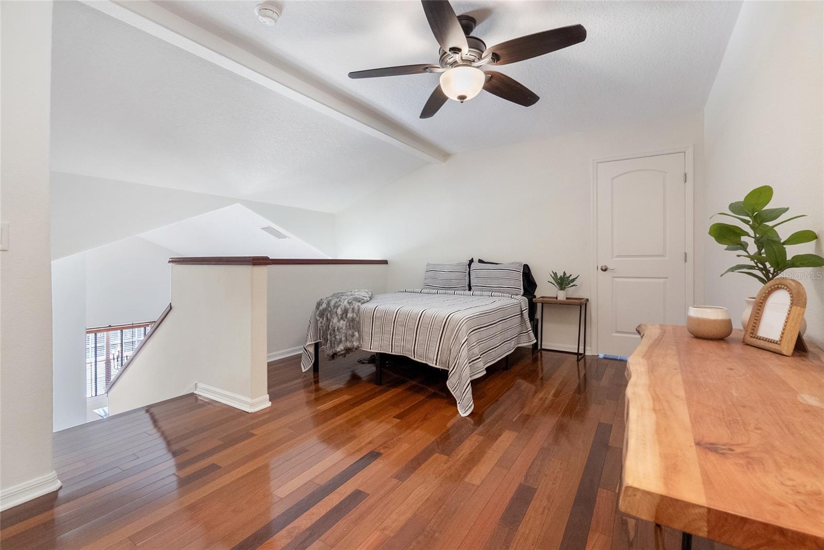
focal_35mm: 17
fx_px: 389
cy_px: 275
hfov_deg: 93.3
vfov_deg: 70.5
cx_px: 412
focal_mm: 17
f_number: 9
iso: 10000
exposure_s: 1/30
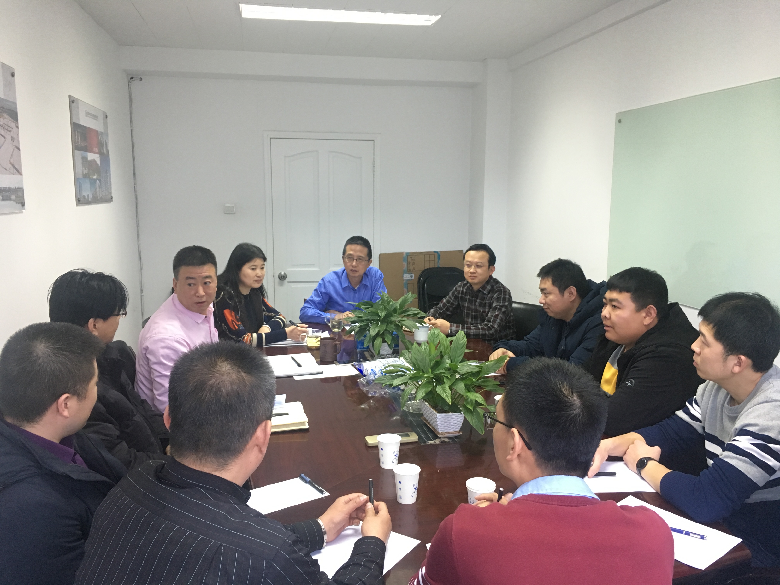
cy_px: 292
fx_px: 653
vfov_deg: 48.2
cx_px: 390
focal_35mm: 29
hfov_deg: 61.7
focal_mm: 4.15
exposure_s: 1/33
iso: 160
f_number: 2.2
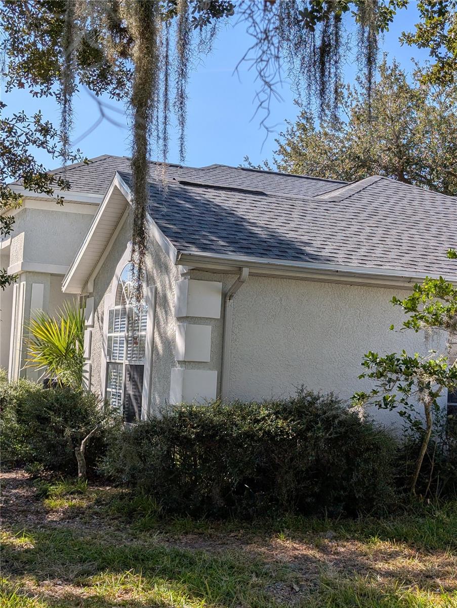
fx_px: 861
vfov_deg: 38.9
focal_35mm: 49
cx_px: 228
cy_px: 304
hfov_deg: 29.7
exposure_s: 1/1087
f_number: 1.68
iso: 22
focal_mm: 6.9
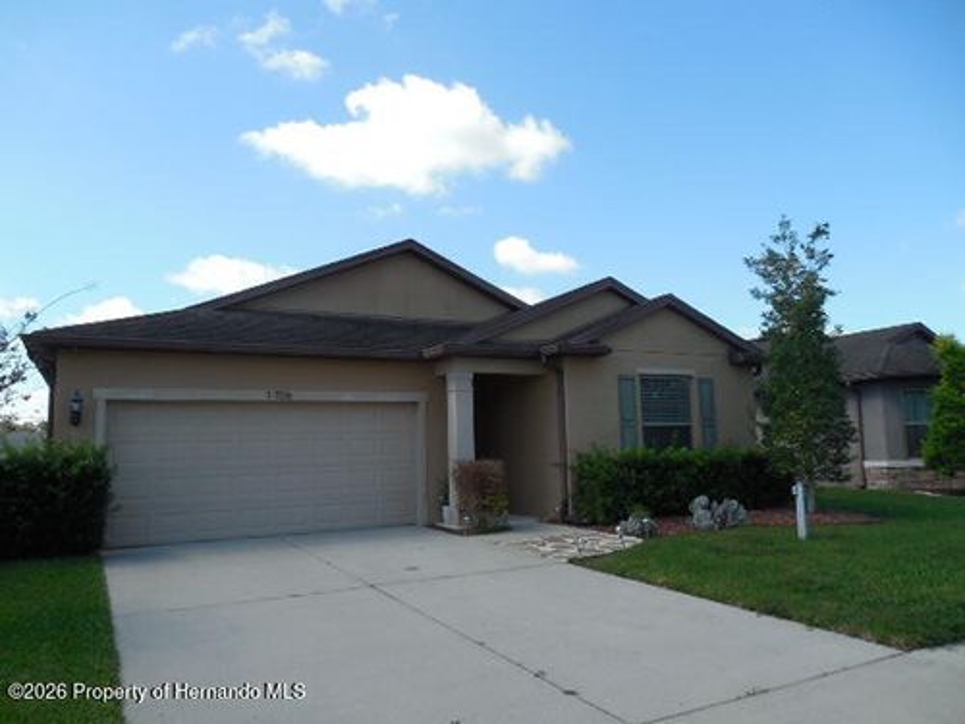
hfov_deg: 69.4
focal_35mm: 25
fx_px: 697
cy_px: 362
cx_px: 482
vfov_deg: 54.9
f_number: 3.3
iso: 125
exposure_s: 1/800
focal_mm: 4.5
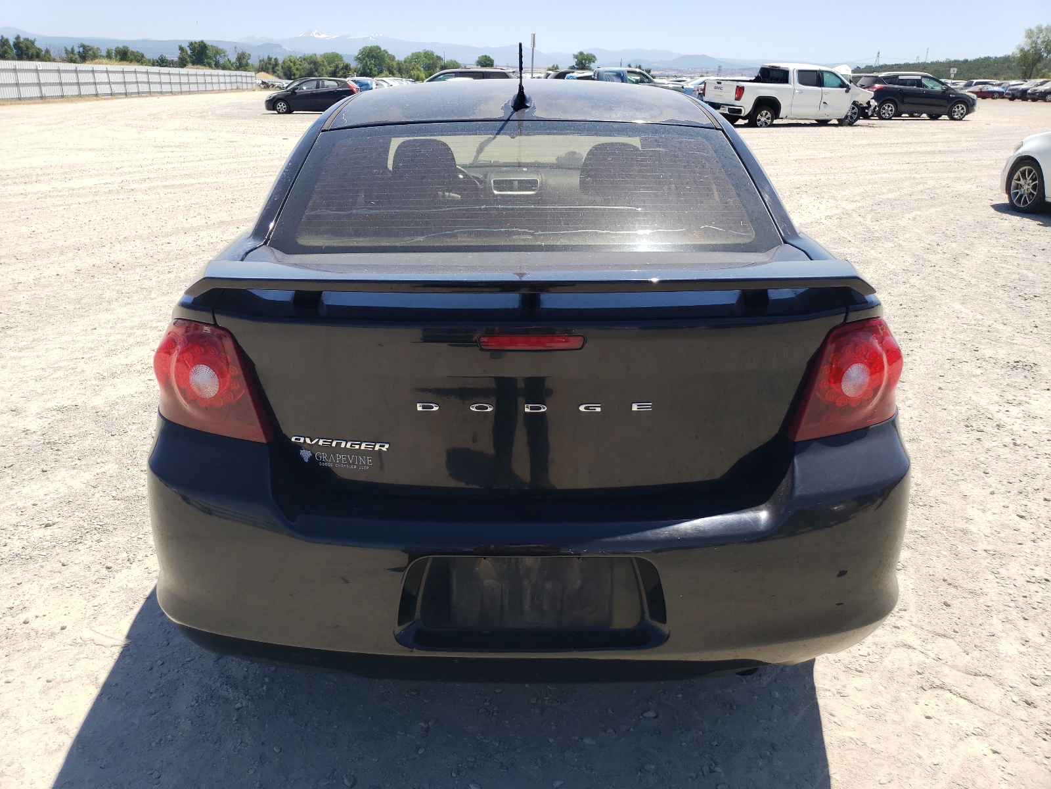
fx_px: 789
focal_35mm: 26
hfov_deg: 67.3
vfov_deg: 53.1
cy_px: 394
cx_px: 526
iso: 50
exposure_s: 1/2000
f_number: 1.5
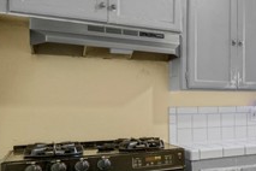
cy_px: 113
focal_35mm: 45
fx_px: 320
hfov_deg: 29.0
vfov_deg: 29.7
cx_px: 376
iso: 800
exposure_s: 1/30
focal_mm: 10
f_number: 4
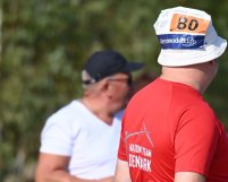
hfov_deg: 2.1
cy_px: 133
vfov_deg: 1.7
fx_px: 6258
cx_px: 165
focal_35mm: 927
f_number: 6.3
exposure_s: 1/3200
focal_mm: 400
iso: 640
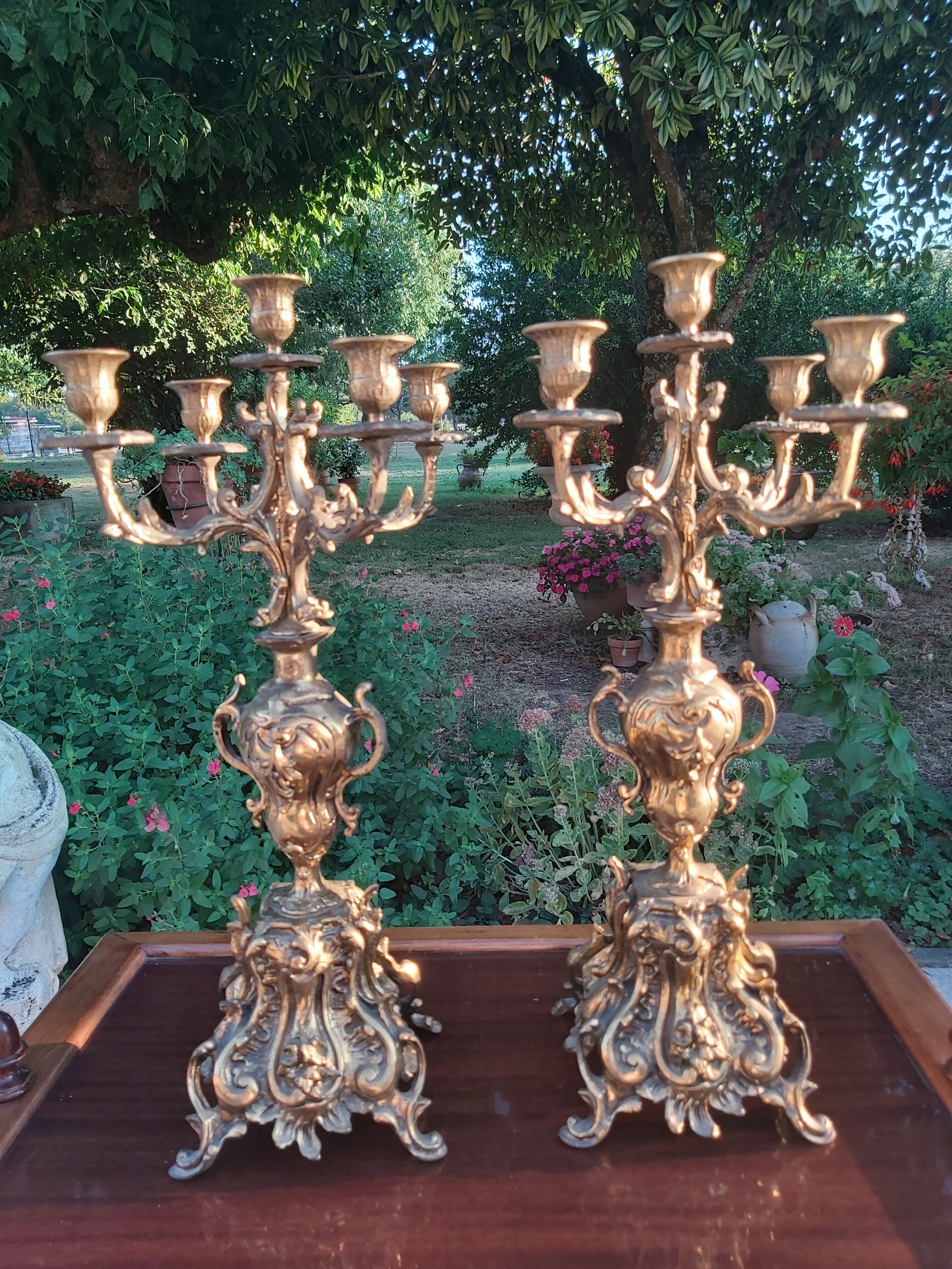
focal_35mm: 26
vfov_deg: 67.3
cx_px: 476
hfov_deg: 53.1
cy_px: 634
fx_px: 953
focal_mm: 3.92
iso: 64
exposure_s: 1/139
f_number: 1.7
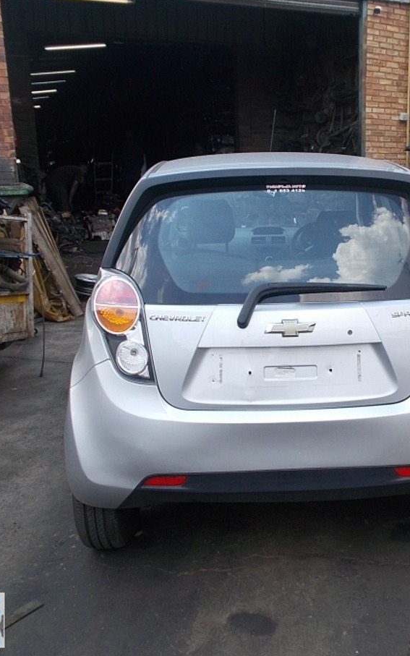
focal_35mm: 37
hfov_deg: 33.8
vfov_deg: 52.7
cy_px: 327
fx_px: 661
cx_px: 306
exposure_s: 1/250
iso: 80
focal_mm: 4.6
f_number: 3.2
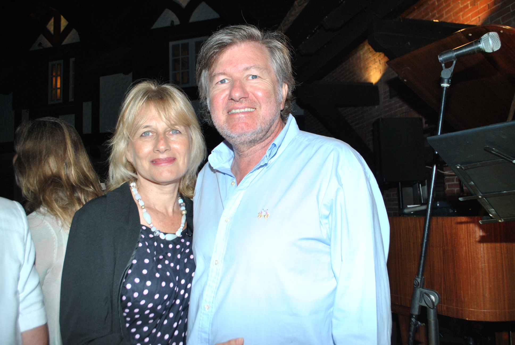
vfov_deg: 40.1
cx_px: 258
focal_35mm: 33
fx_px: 473
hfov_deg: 57.2
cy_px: 172
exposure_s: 1/80
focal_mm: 22
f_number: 5.6
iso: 400
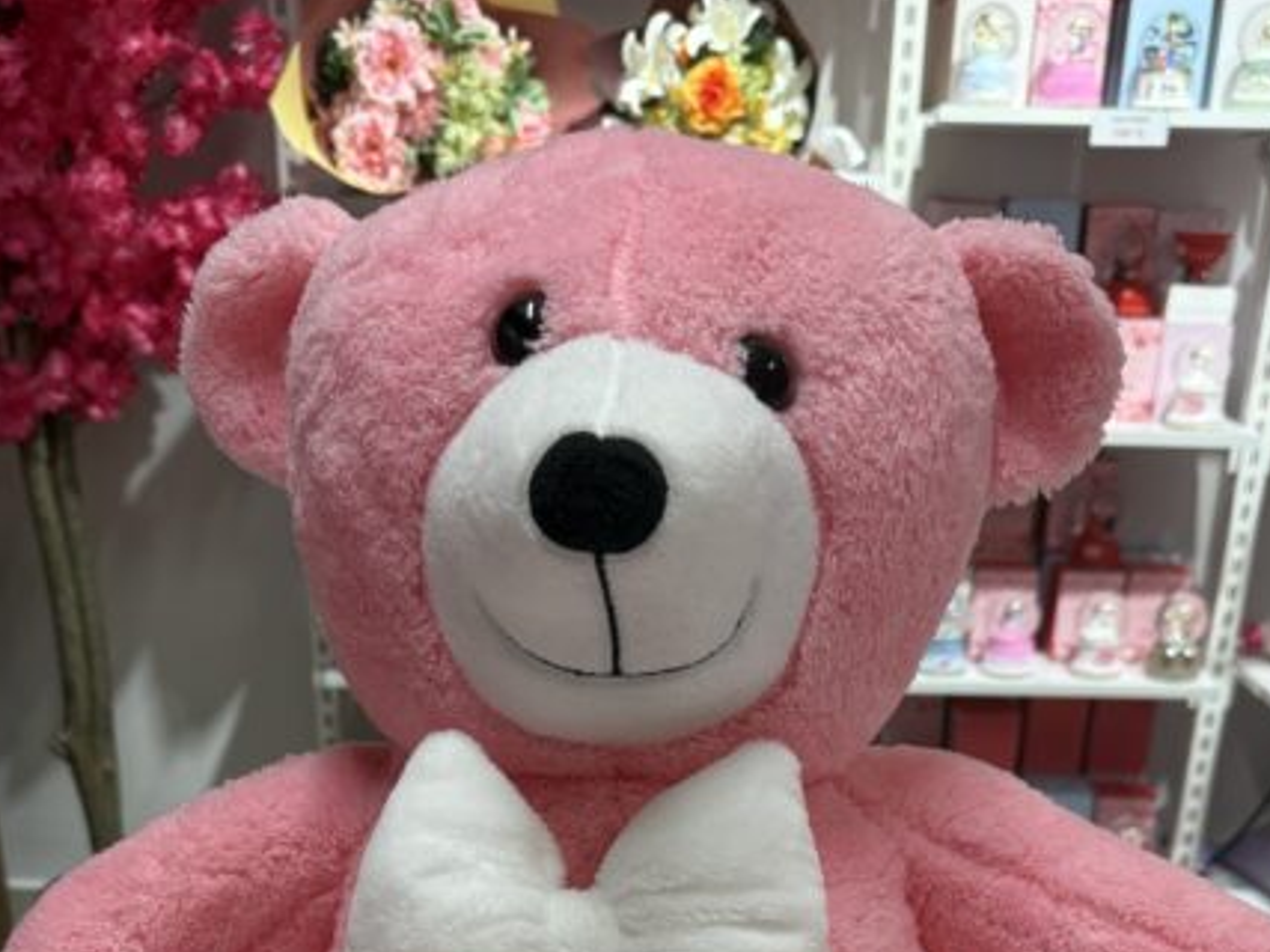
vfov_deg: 29.1
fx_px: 1651
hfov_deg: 42.1
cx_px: 631
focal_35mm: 45
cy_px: 1041
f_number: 1.78
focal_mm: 6.76
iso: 100
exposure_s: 1/121
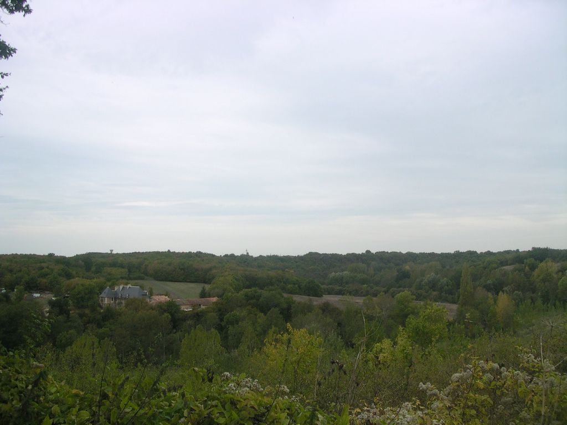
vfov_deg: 38.7
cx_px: 284
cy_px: 212
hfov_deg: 50.1
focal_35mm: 37
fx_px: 606
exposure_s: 1/396
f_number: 2.7
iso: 100
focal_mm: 5.6
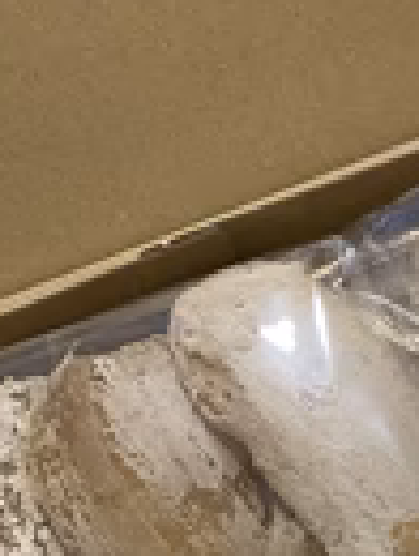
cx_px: 517
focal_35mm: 80
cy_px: 821
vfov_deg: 20.9
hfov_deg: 17.5
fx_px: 1287
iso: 100
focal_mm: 4.25
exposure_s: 1/50
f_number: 1.8
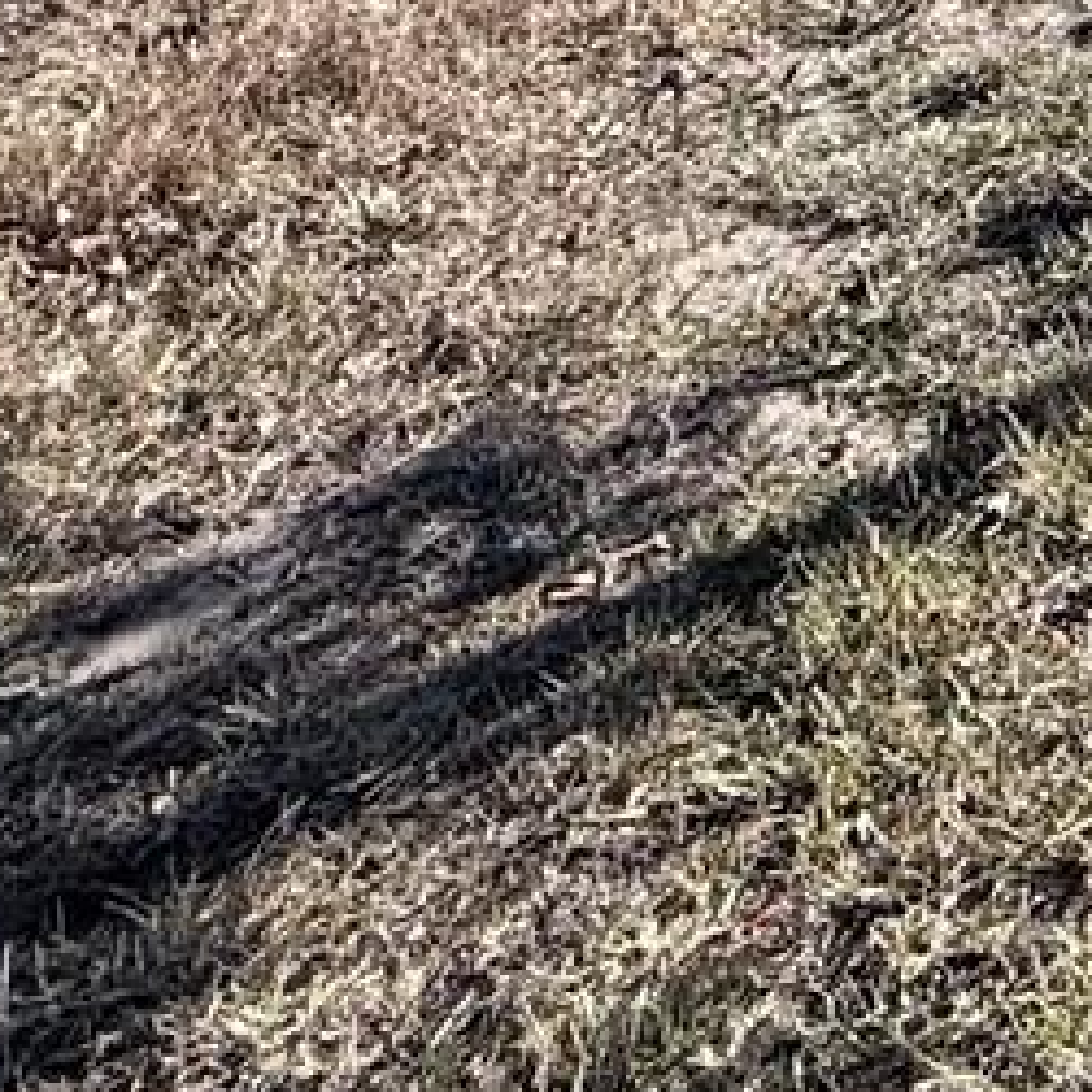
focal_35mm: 79
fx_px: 2820
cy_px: -1122
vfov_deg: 16.4
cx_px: 2093
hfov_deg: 17.0
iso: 50
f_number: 2.2
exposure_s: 1/1901
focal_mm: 2.22
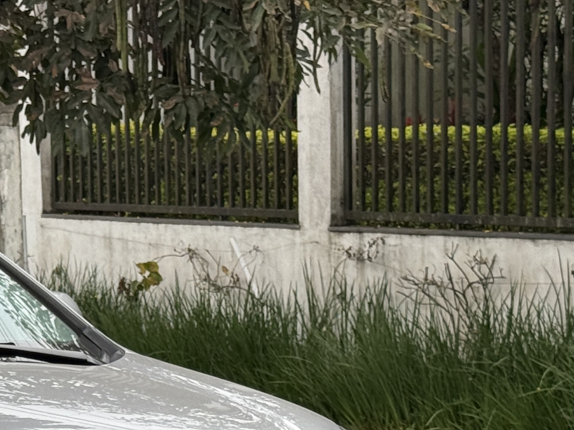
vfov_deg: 10.0
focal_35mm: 147
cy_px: 376
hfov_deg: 12.9
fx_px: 2437
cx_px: -238
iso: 64
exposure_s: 1/928
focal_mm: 6.76
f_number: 1.78
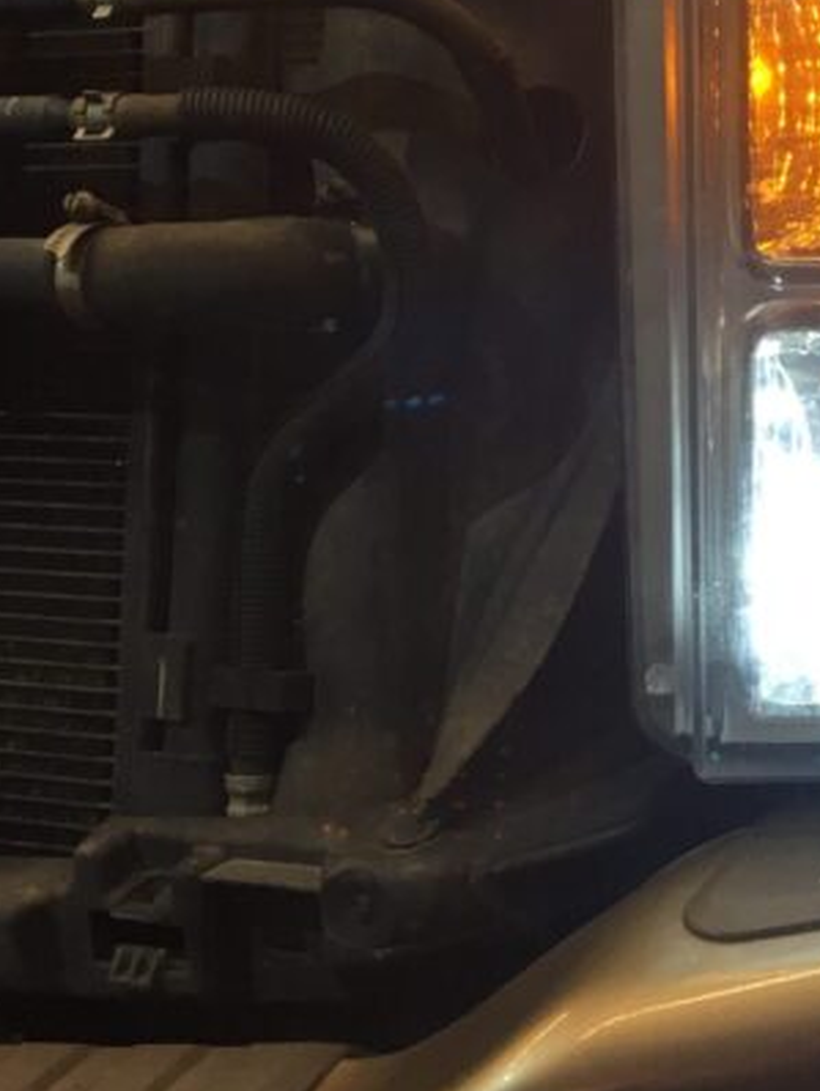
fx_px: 2145
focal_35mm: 68
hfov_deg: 21.2
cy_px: 451
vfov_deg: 28.5
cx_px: 719
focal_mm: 4.15
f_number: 2.2
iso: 32
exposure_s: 1/30
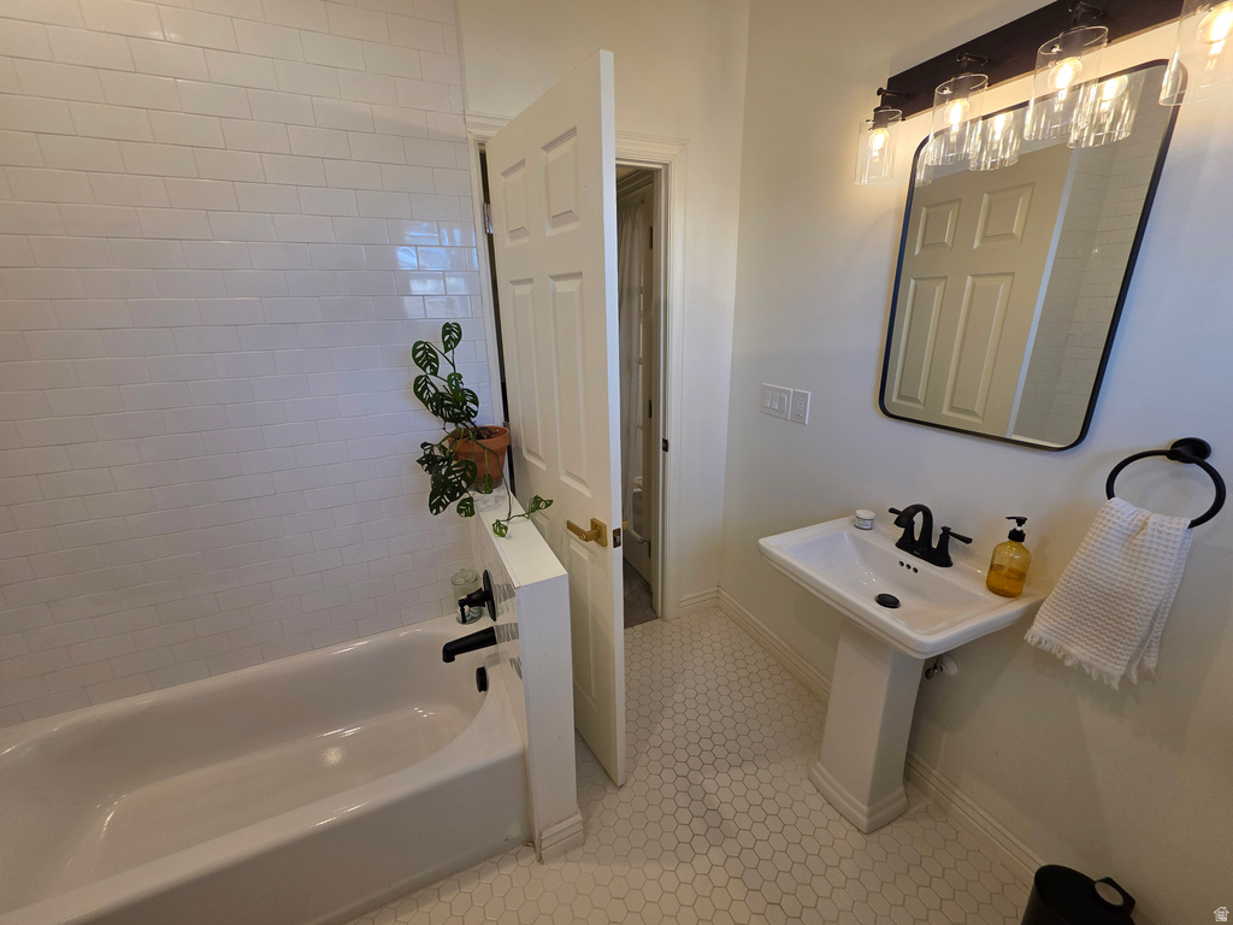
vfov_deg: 89.9
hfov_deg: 106.2
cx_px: 616
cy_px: 462
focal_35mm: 13
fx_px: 463
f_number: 1.9
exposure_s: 1/120
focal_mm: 2.2
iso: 80
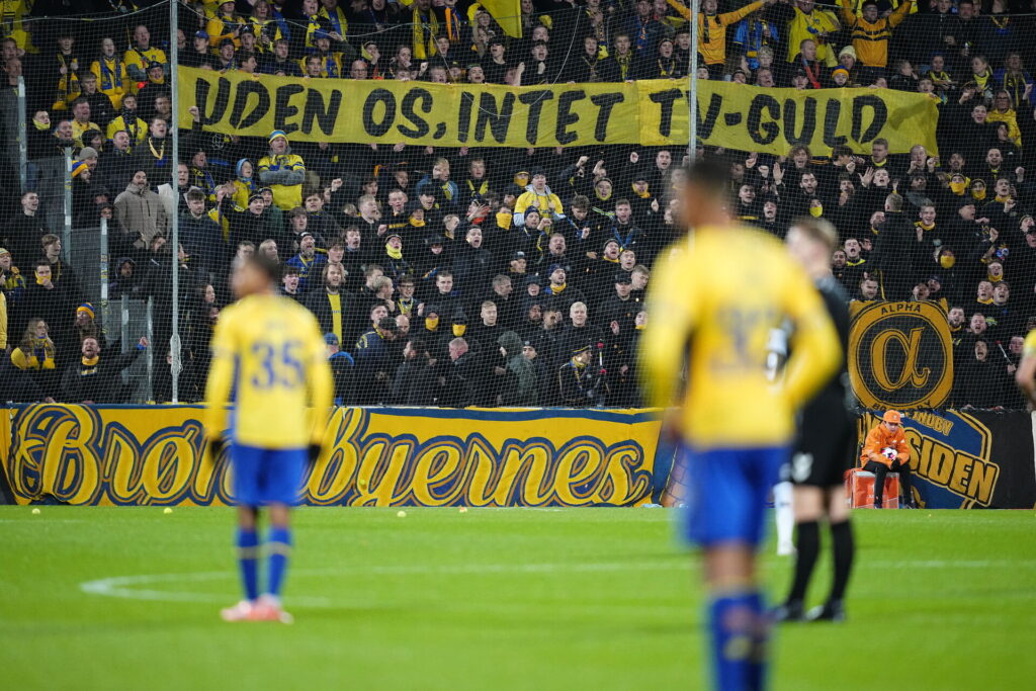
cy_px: 346
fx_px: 11512
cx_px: 518
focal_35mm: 400
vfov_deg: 3.4
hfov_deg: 5.2
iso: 4000
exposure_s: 1/1250
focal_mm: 400
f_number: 2.8
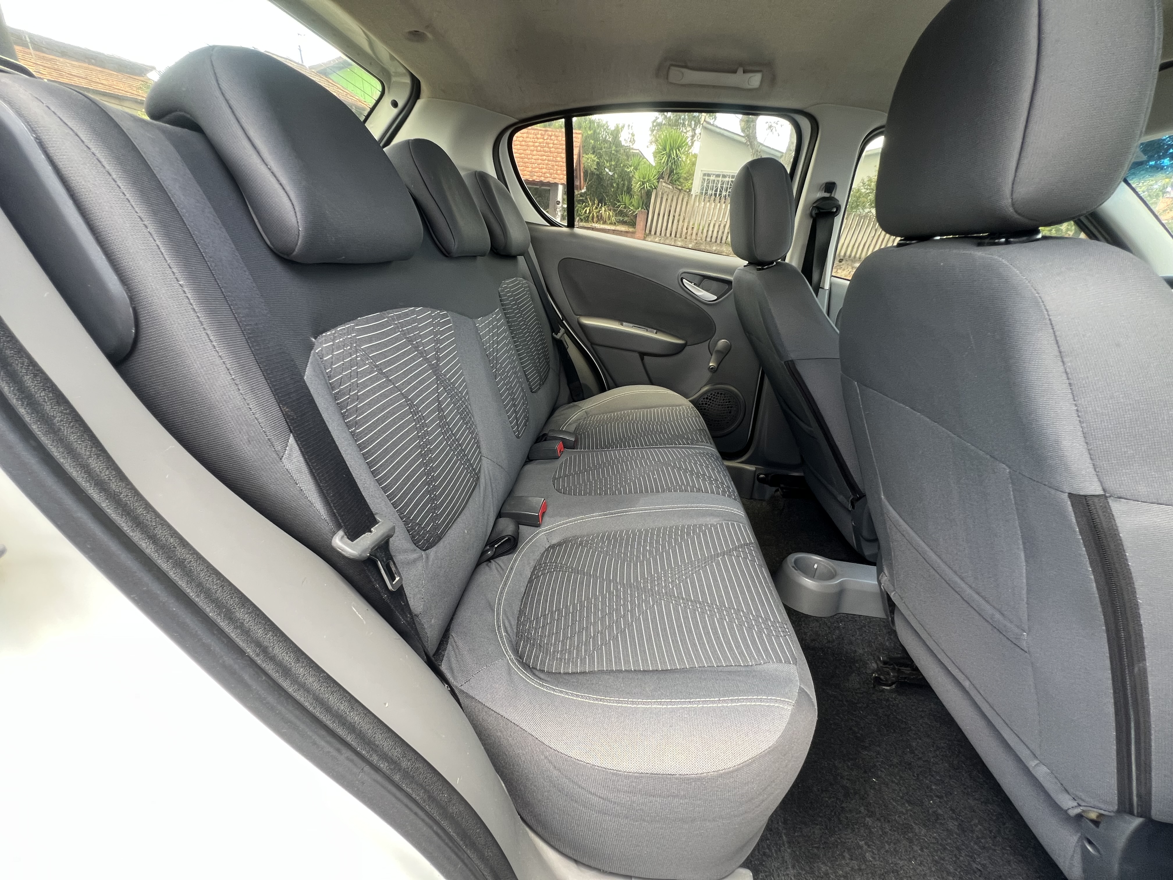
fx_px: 441
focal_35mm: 13
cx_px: 586
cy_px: 440
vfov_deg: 89.9
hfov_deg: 106.2
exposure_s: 1/99
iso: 125
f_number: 1.8
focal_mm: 1.57
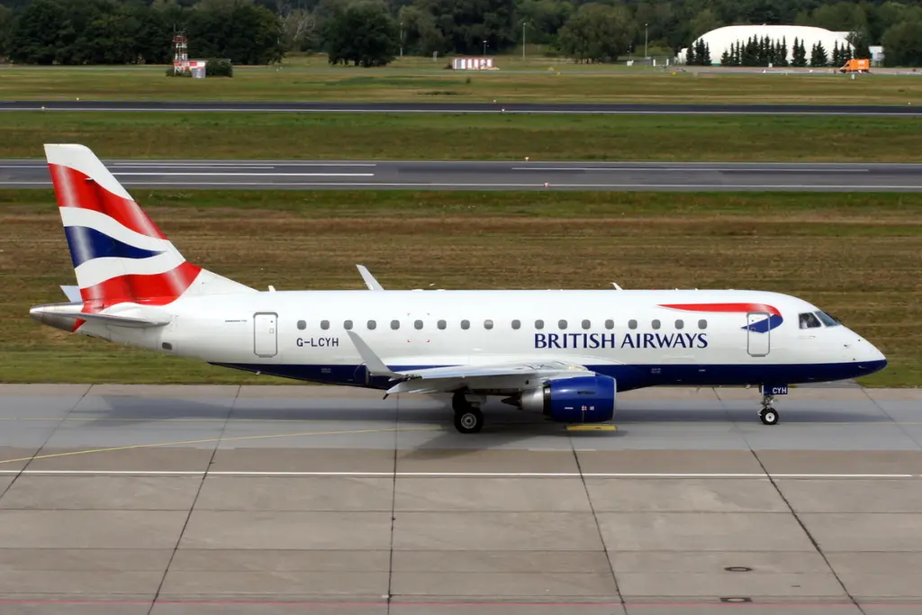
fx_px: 2881
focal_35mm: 112
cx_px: 461
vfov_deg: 12.2
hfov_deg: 18.2
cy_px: 308
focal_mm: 75
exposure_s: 1/200
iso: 100
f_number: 11
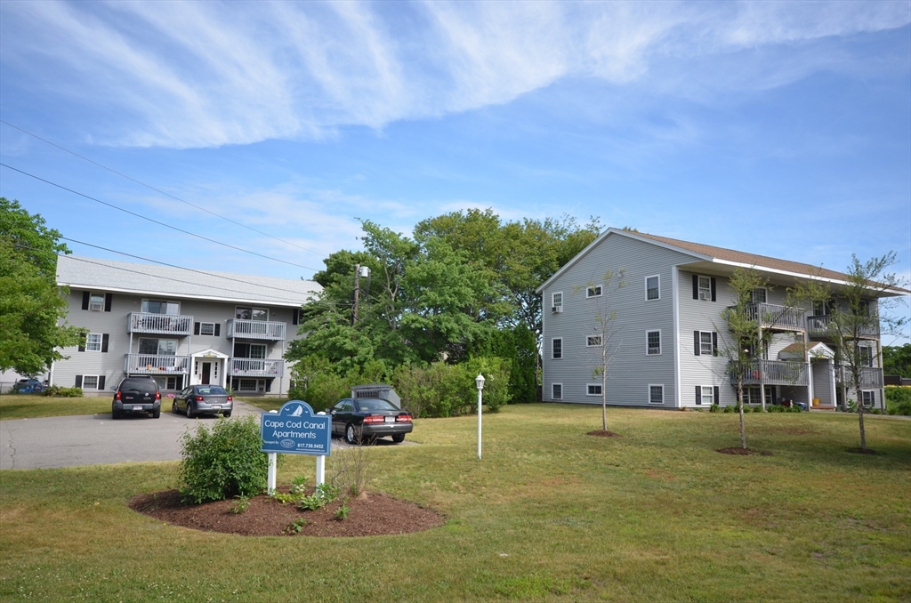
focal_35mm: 26
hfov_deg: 70.6
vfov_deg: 50.2
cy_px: 302
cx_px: 456
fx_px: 644
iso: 400
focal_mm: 17
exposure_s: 1/1250
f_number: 5.3
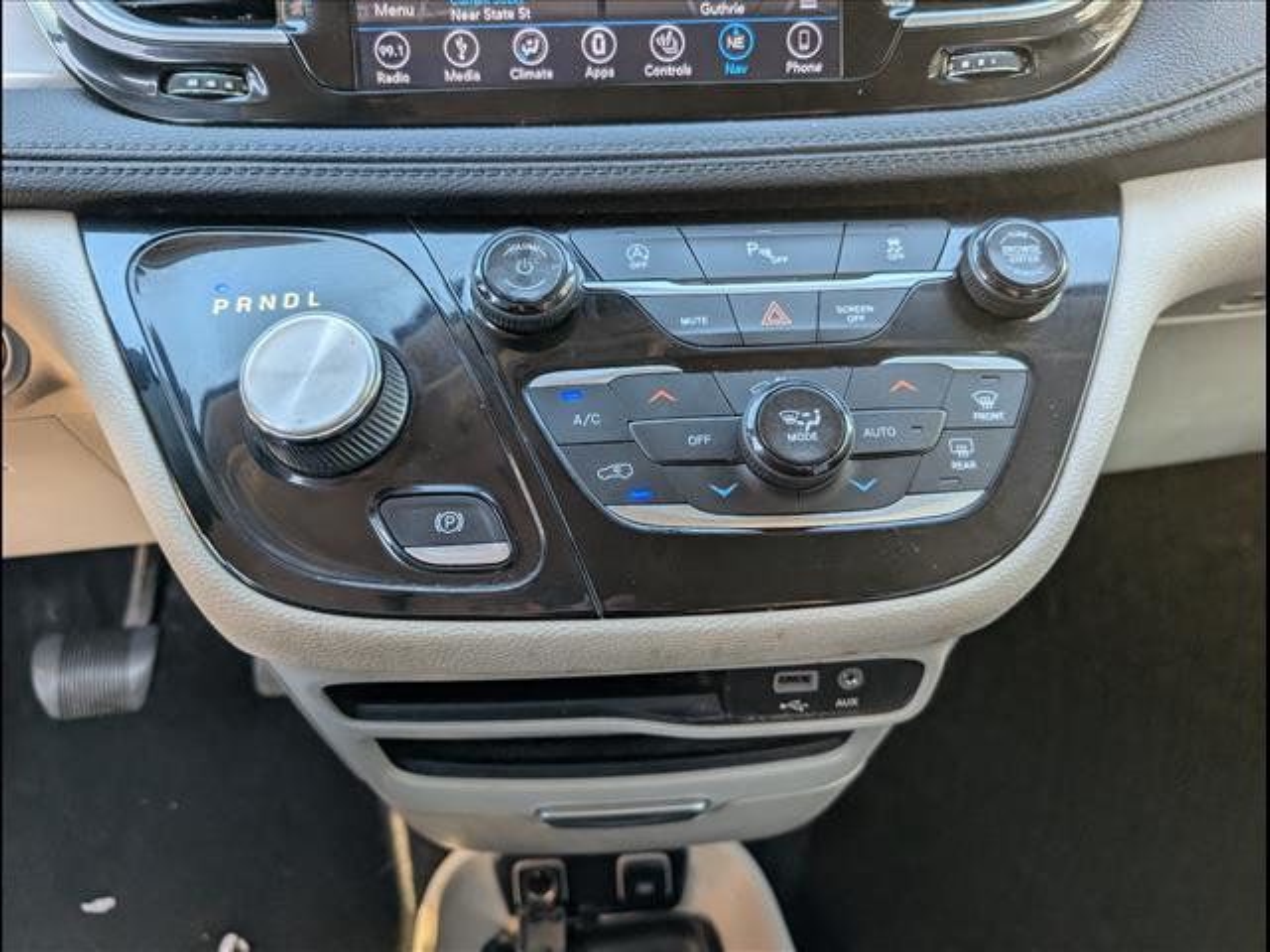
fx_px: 881
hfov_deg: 71.6
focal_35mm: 24
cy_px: 476
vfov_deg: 56.8
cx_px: 635
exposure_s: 1/769
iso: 80
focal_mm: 6.9
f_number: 1.68
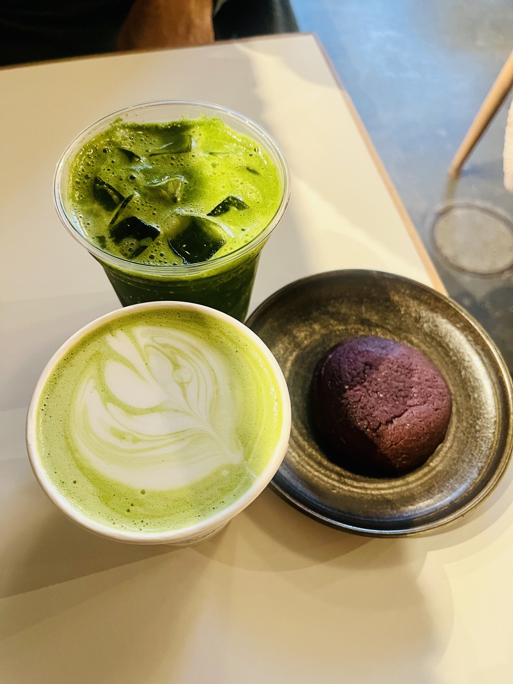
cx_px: 256
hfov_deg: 53.1
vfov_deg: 67.3
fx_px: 514
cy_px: 342
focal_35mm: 26
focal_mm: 5.1
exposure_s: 1/60
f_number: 1.6
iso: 320
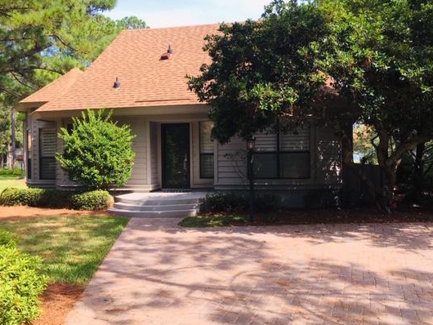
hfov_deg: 52.5
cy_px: 160
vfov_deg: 40.7
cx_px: 239
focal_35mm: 35
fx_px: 438
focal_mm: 4.15
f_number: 2.2
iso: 25
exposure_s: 1/582
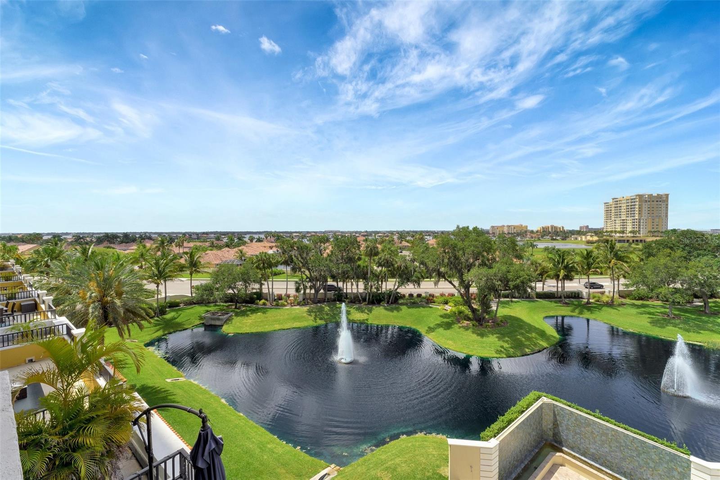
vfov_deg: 81.2
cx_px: 360
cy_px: 240
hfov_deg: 104.3
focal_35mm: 14
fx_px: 280
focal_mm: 14
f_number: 9
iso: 400
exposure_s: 1/1250
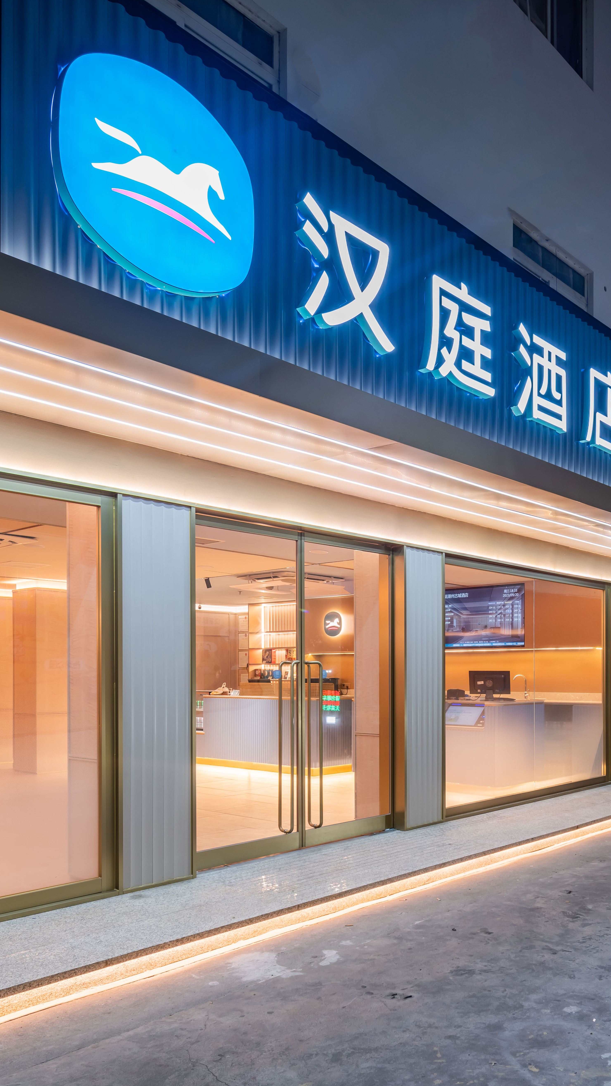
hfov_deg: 40.7
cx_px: 508
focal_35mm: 27
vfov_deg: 69.9
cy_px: 547
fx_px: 778
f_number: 8
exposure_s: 1/3
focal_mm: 17
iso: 100
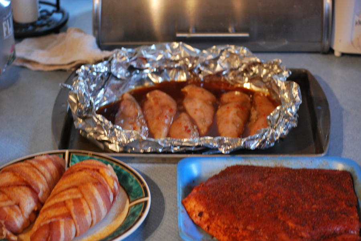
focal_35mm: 82
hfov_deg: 24.6
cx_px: 180
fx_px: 828
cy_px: 120
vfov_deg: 16.6
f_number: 4
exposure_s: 1/30
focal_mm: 55
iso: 640
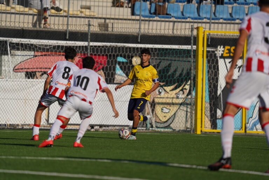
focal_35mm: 489
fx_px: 3654
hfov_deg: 4.2
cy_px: 90
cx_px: 134
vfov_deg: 2.8
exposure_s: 1/2500
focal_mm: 489
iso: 250
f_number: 6.3
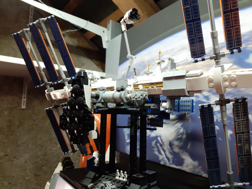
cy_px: 94
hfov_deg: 65.3
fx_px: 197
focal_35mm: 27
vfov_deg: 51.4
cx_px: 126
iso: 200
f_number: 1.9
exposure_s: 1/25
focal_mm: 3.6
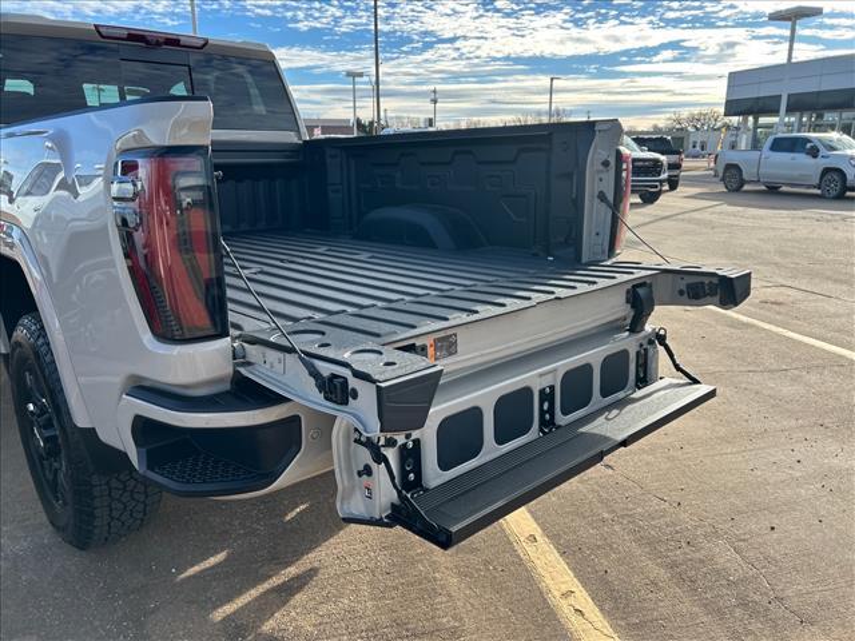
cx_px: 428
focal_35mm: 26
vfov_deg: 53.1
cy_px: 320
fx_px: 642
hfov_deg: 67.3
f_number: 1.5
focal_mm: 5.7
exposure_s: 1/1511
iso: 50
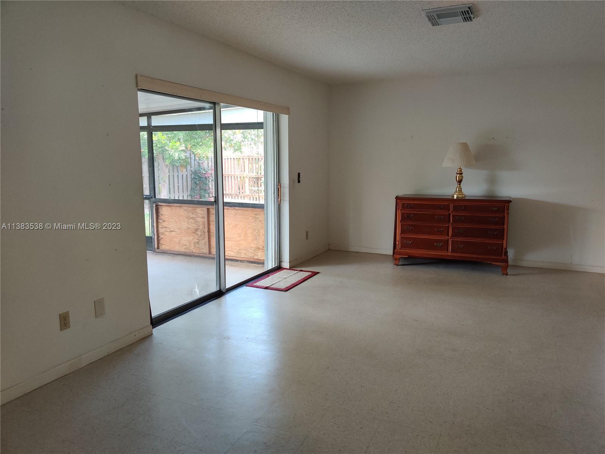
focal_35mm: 27
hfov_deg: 65.3
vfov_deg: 51.4
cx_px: 302
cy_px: 227
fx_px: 472
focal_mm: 4.75
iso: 320
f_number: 1.65
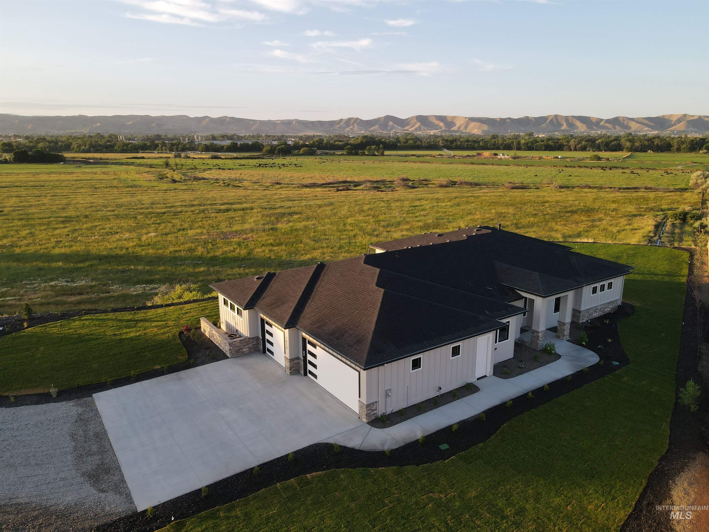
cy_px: 266
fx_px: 492
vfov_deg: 56.8
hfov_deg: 71.6
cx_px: 354
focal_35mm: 24
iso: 100
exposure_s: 1/125
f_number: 2.8
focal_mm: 4.5
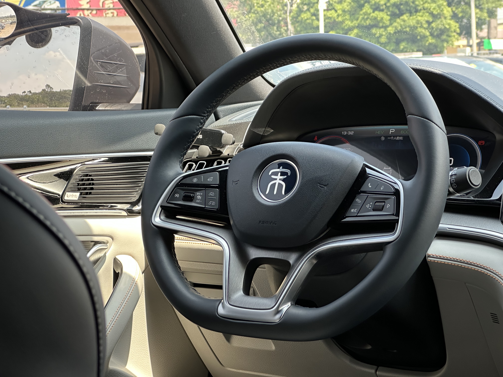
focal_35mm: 77
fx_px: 1119
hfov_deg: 25.3
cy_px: 188
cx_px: 252
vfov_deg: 19.1
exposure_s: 1/99
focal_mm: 9
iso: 125
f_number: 2.8
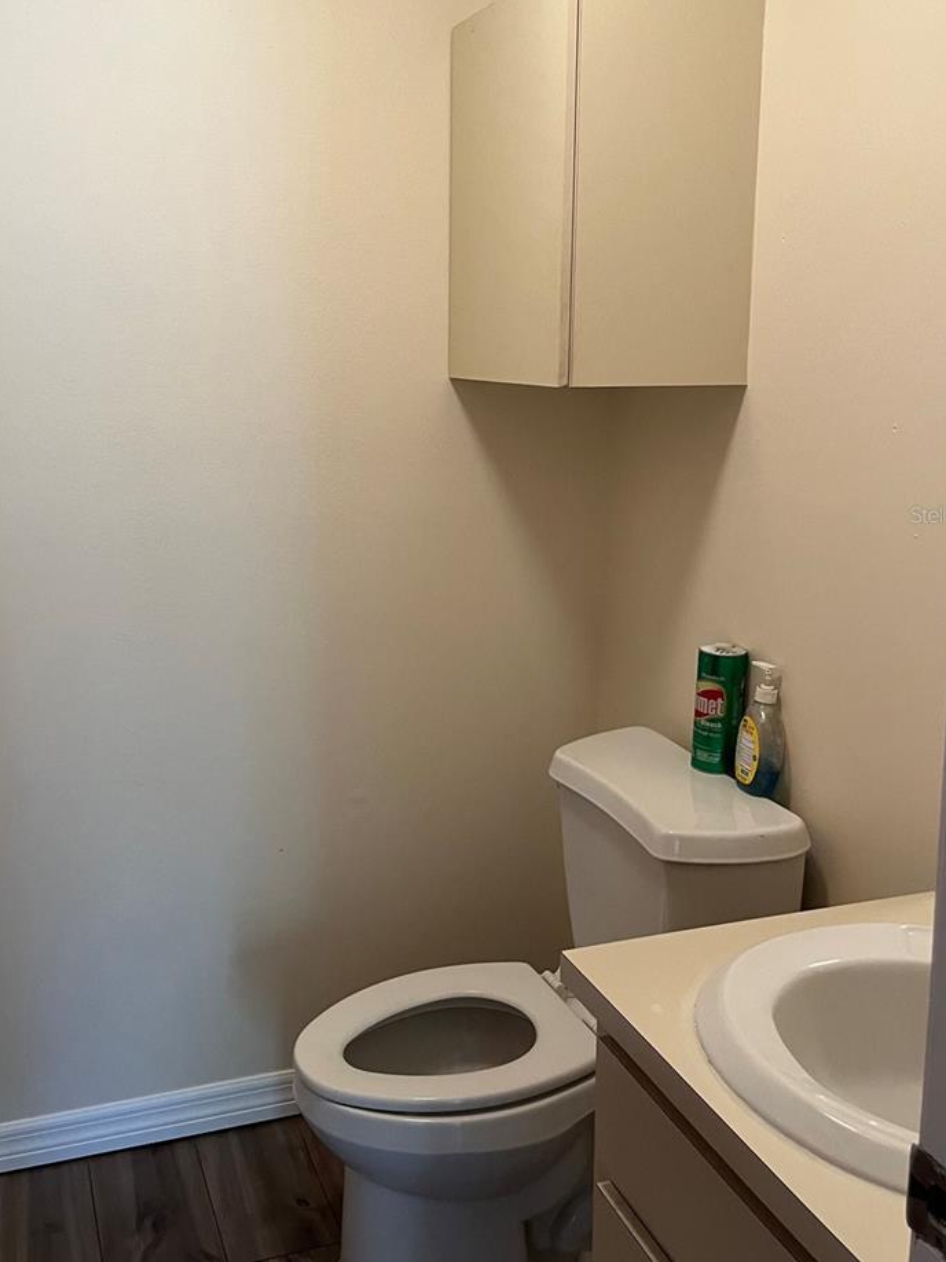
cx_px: 389
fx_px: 1239
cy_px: 514
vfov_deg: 53.6
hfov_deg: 41.6
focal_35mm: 34
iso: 160
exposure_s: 1/60
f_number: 1.6
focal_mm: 5.1
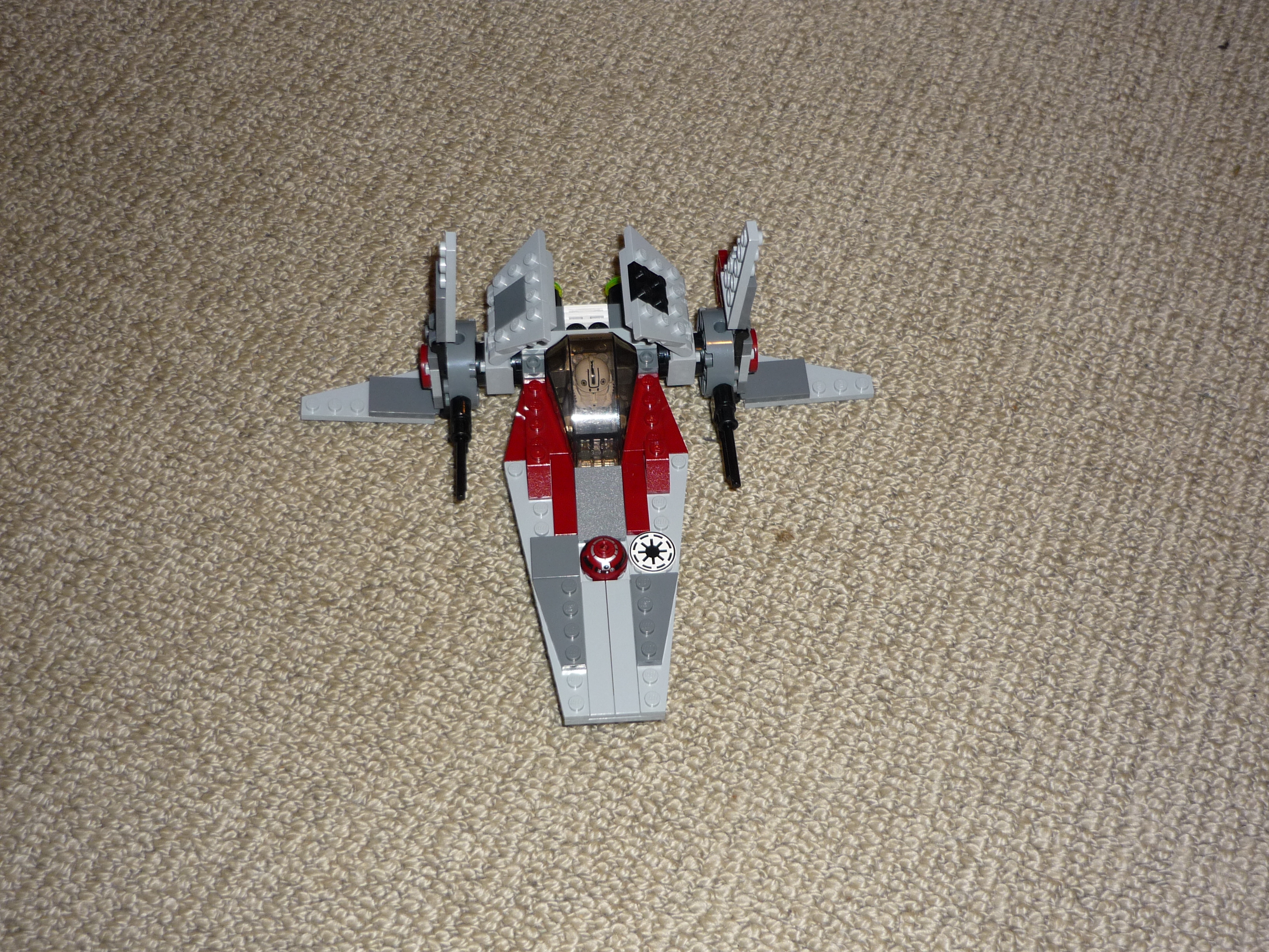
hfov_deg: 42.9
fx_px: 1613
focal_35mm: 44
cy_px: 476
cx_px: 634
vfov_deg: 32.9
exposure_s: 1/30
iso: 100
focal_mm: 7.2
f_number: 3
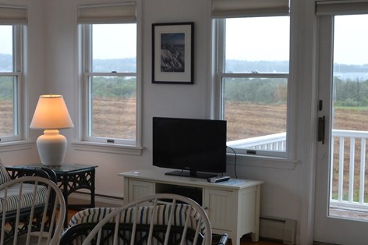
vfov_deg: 17.9
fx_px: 776
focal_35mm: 76
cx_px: 76
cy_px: 144
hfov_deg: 26.2
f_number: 5.6
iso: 360
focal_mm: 22
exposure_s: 1/125
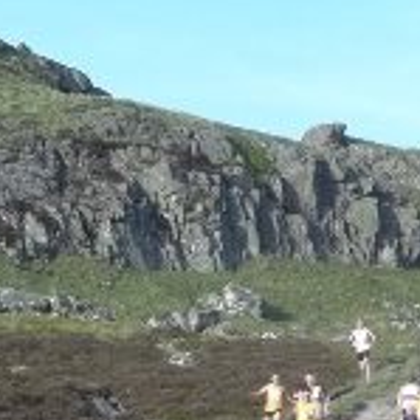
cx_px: 324
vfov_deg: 8.3
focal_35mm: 208
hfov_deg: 8.4
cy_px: 512
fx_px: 2855
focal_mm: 12.5
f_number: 4.4
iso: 64
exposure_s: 1/125
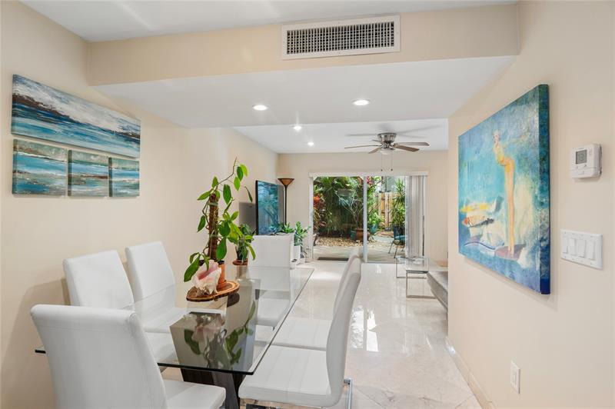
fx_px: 290
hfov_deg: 93.3
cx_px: 308
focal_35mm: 17
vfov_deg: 70.3
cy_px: 204
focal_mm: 17
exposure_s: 1/3
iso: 320
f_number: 9
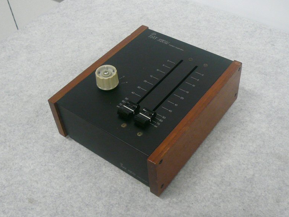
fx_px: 359
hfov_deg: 43.9
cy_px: 107
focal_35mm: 43
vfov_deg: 33.6
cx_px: 147
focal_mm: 4.6
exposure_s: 1/15
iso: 200
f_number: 2.8
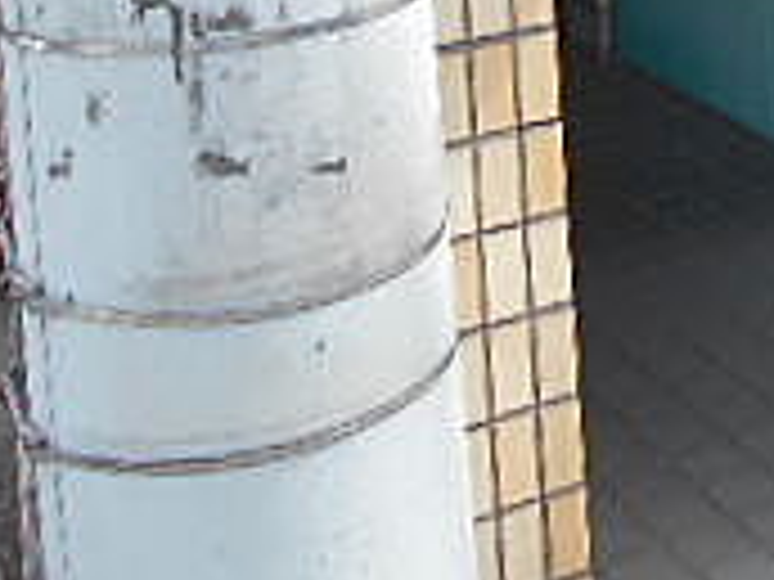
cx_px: 1017
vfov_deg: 13.8
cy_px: -418
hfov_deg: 18.7
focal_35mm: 97
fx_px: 2169
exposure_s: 1/250
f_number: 3.2
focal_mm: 4.6
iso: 80
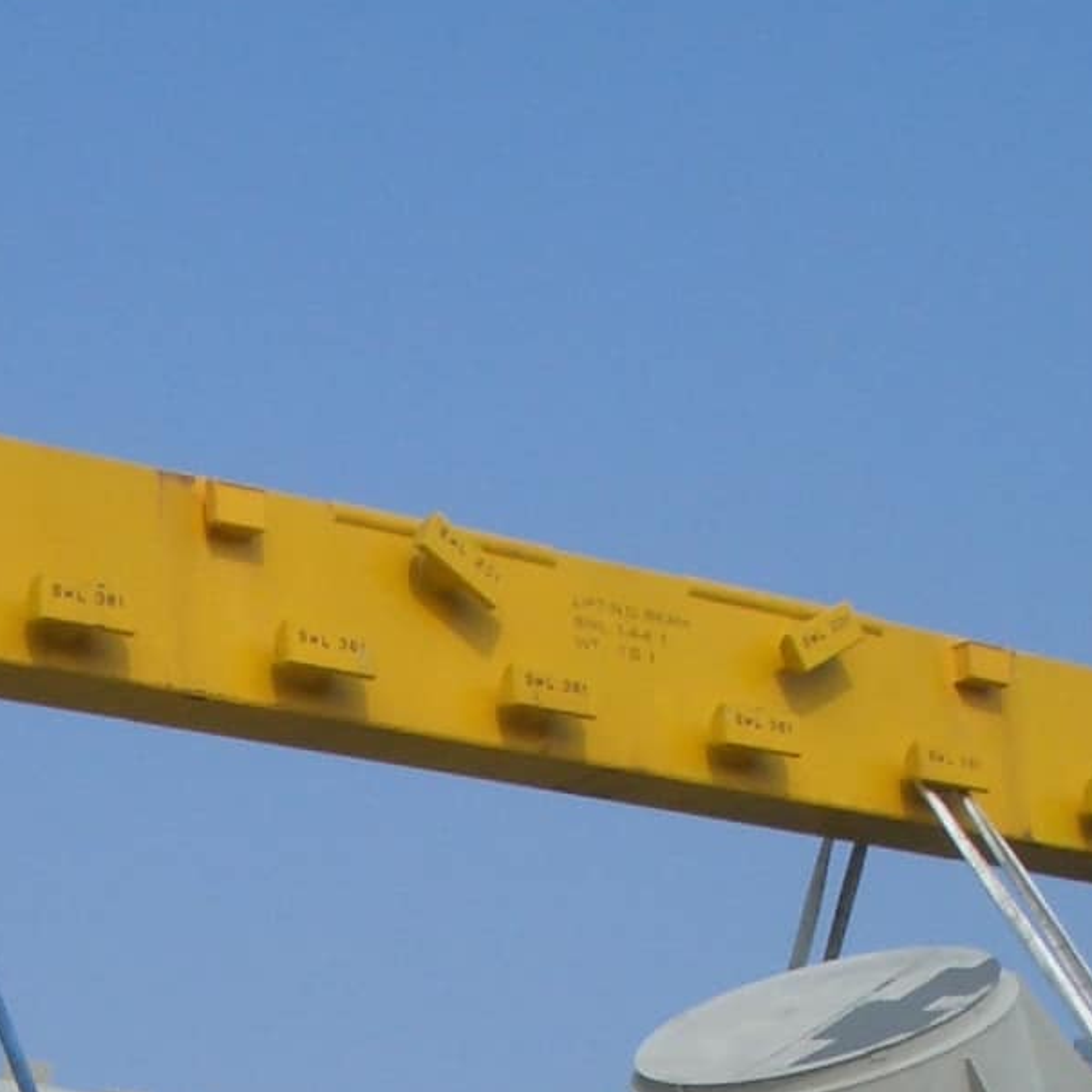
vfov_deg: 14.0
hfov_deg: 14.6
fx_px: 4211
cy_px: 1517
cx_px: 134
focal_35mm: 118
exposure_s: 1/1000
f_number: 4.3
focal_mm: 5.8
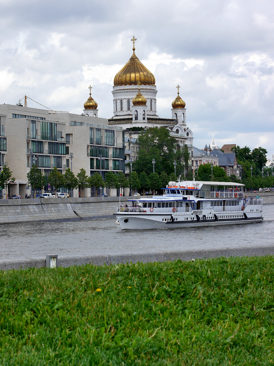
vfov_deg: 17.6
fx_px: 1182
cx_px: 137
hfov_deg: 13.2
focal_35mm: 112
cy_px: 183
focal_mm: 56
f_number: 8
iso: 160
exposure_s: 1/250
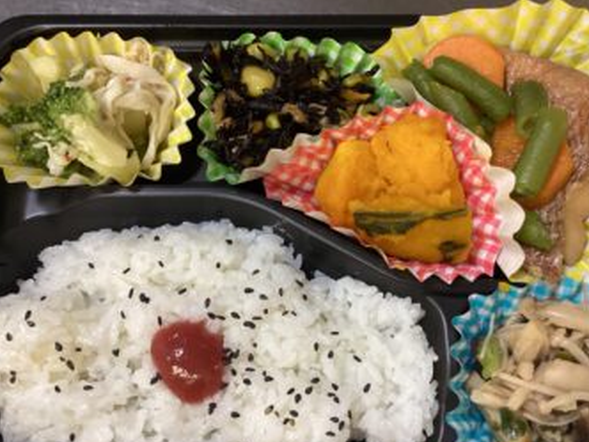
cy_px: 233
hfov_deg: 52.6
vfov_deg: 40.7
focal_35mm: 35
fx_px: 596
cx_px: 302
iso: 200
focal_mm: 3.3
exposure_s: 1/60
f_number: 2.4
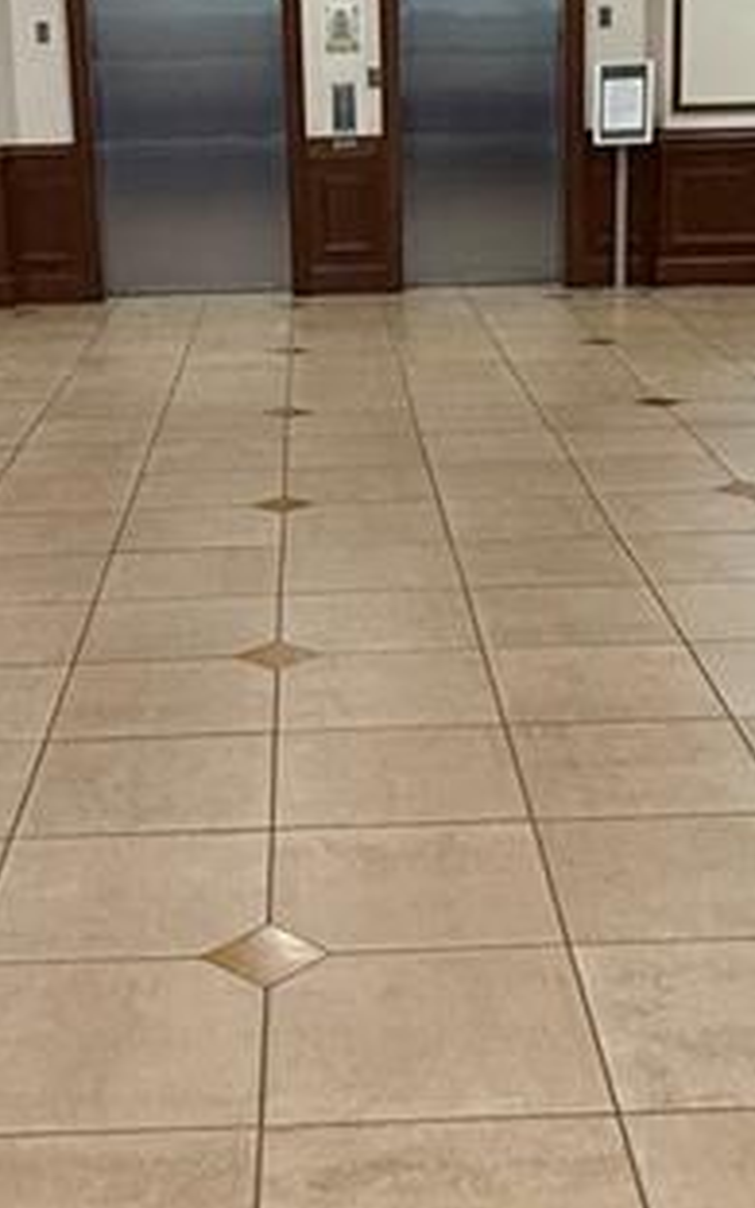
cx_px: 364
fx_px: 1877
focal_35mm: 57
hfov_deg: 22.7
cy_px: 499
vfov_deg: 35.6
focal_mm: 2.22
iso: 320
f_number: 2.2
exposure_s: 1/60
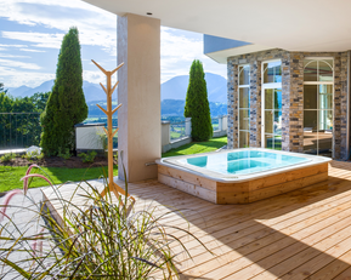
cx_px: 296
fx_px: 280
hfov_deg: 57.6
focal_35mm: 27
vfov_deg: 52.8
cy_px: 111
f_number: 8
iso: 100
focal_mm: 21
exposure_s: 1/500
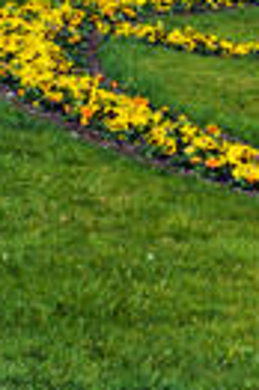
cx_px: 976
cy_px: 107
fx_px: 3029
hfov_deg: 4.5
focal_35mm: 280
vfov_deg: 7.4
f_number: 8
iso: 100
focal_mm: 28
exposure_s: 1/250
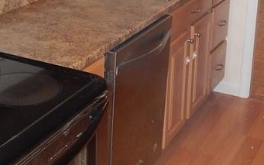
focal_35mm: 70
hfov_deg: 28.7
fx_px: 504
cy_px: 5
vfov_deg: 18.2
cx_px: 53
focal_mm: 4
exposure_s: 1/30
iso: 200
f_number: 3
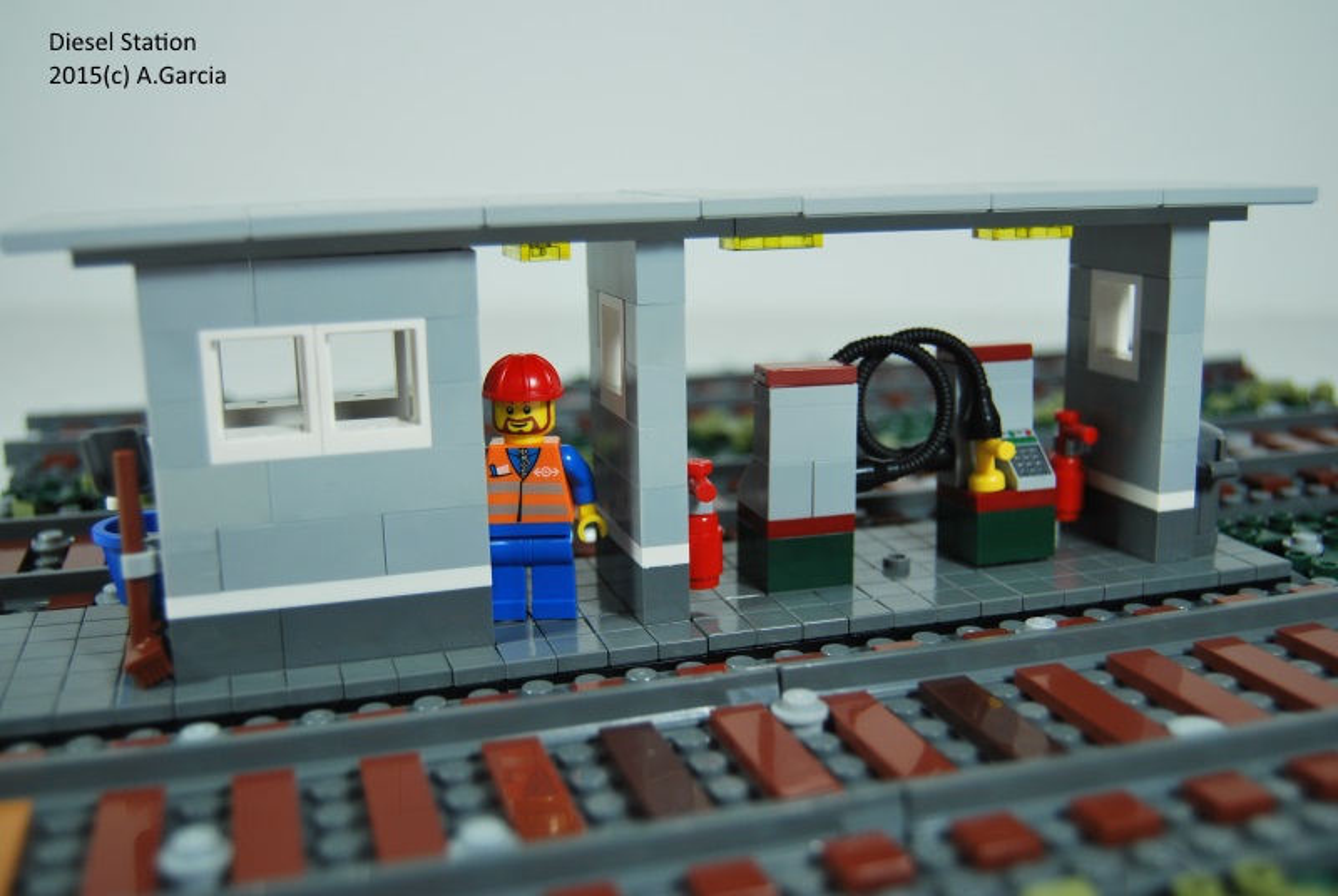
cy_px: 448
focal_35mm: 39
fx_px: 1452
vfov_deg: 34.3
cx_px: 669
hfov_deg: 49.5
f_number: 4
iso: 200
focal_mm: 26
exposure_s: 1/60
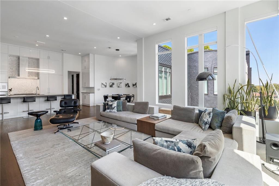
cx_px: 140
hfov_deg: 96.8
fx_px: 124
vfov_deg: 73.7
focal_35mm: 16
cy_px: 93
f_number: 8
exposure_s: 1/50
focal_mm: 16
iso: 640
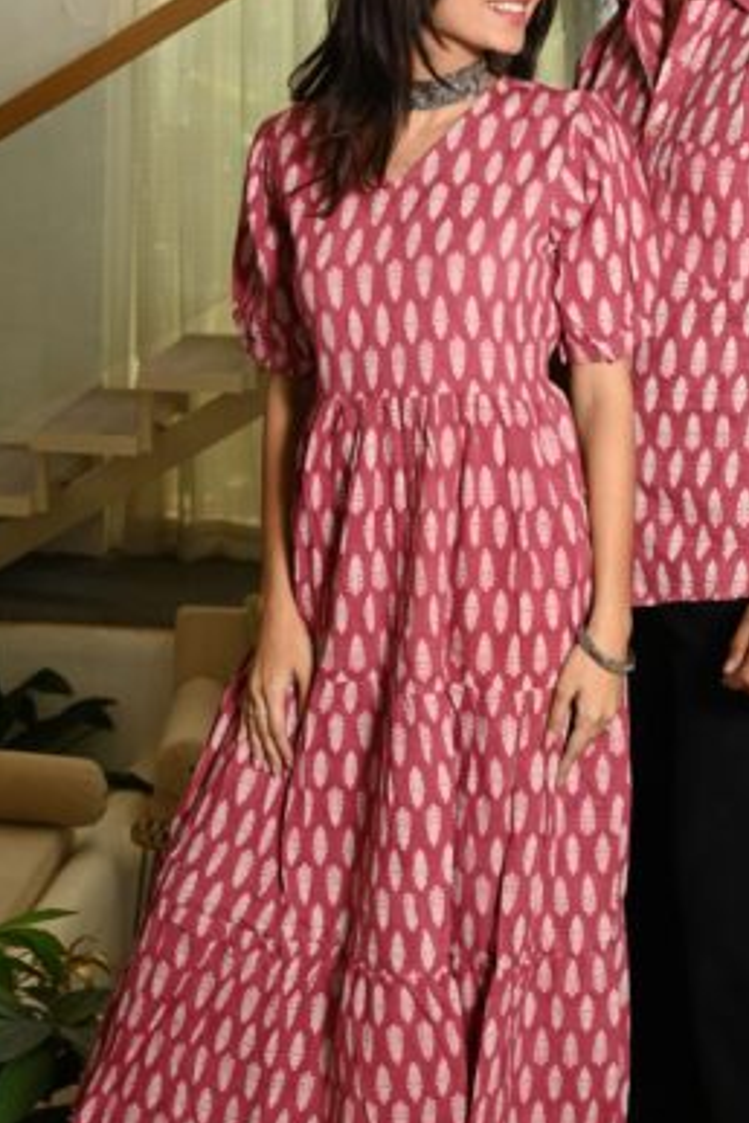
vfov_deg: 27.0
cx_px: 552
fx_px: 2340
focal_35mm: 75
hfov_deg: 18.1
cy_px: 488
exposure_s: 1/160
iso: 640
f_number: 7.1
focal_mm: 43
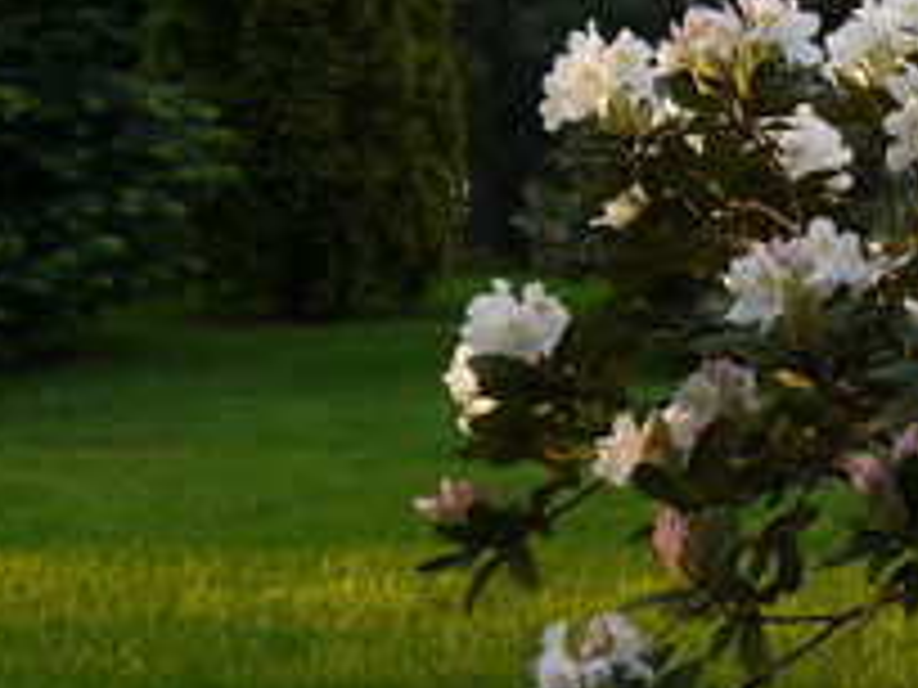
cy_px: 209
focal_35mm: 91
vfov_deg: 16.2
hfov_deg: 20.5
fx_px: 2413
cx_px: 1004
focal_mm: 15
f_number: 4
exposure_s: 1/160
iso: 160
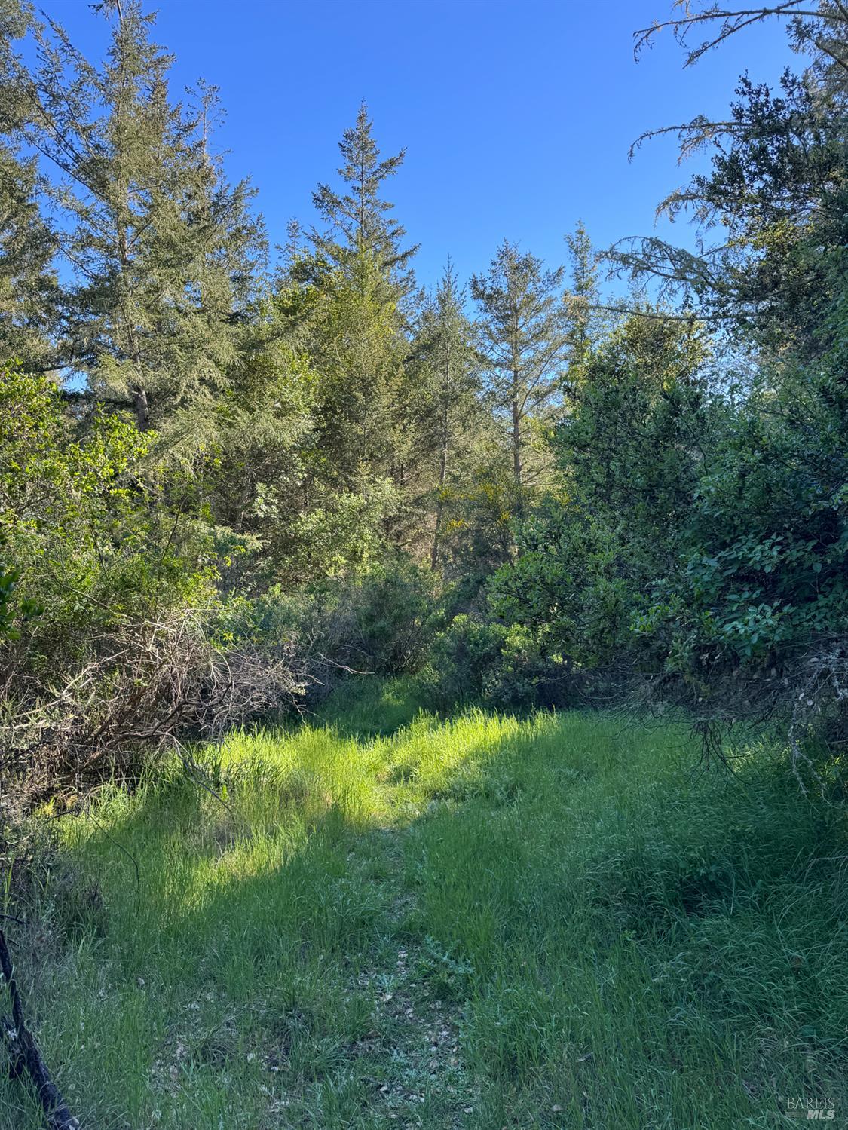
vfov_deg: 71.6
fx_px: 784
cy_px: 565
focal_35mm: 24
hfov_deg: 56.8
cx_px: 424
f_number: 1.78
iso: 80
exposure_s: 1/376
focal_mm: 6.76
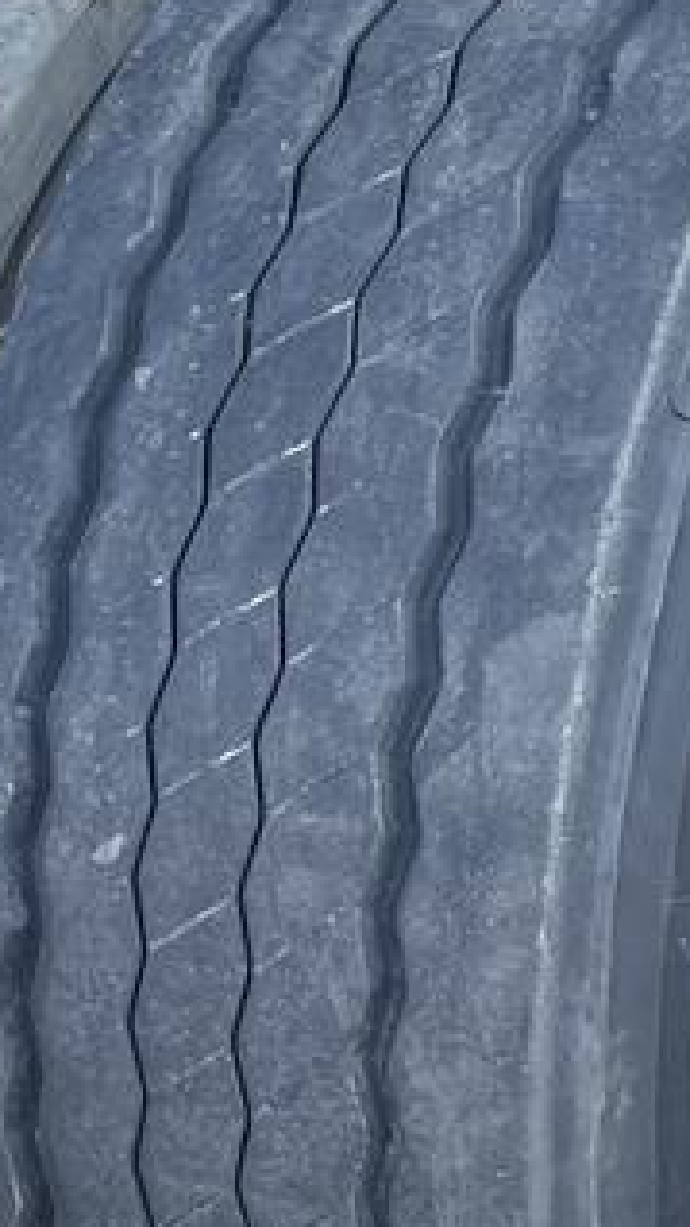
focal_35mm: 107
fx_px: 3478
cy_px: 945
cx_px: 343
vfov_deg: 19.8
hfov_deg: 11.3
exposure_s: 1/550
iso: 32
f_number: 1.6
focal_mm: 4.2
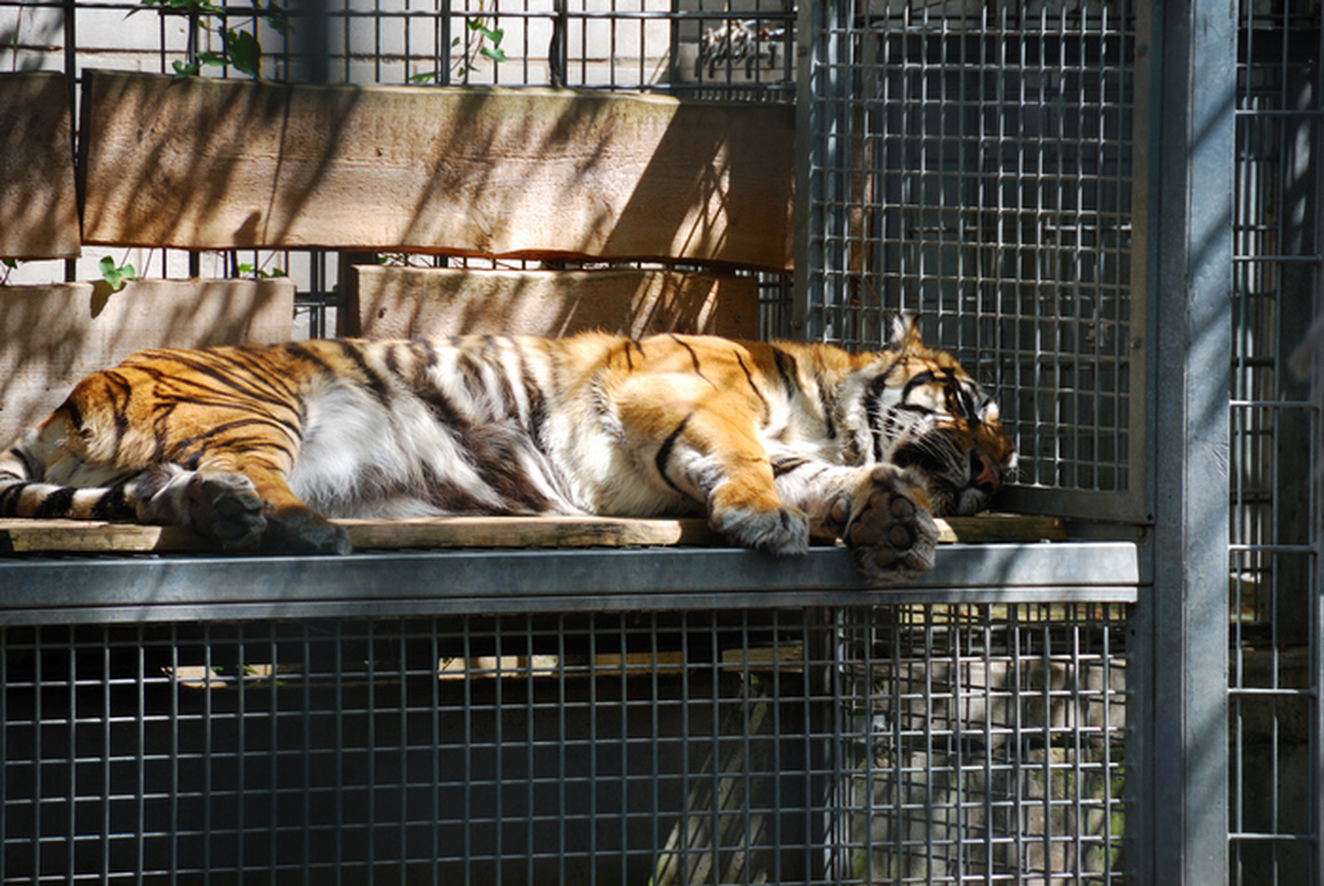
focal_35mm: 300
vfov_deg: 4.6
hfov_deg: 6.9
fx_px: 11042
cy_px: 443
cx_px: 662
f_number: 5.6
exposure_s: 1/125
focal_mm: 200
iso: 100
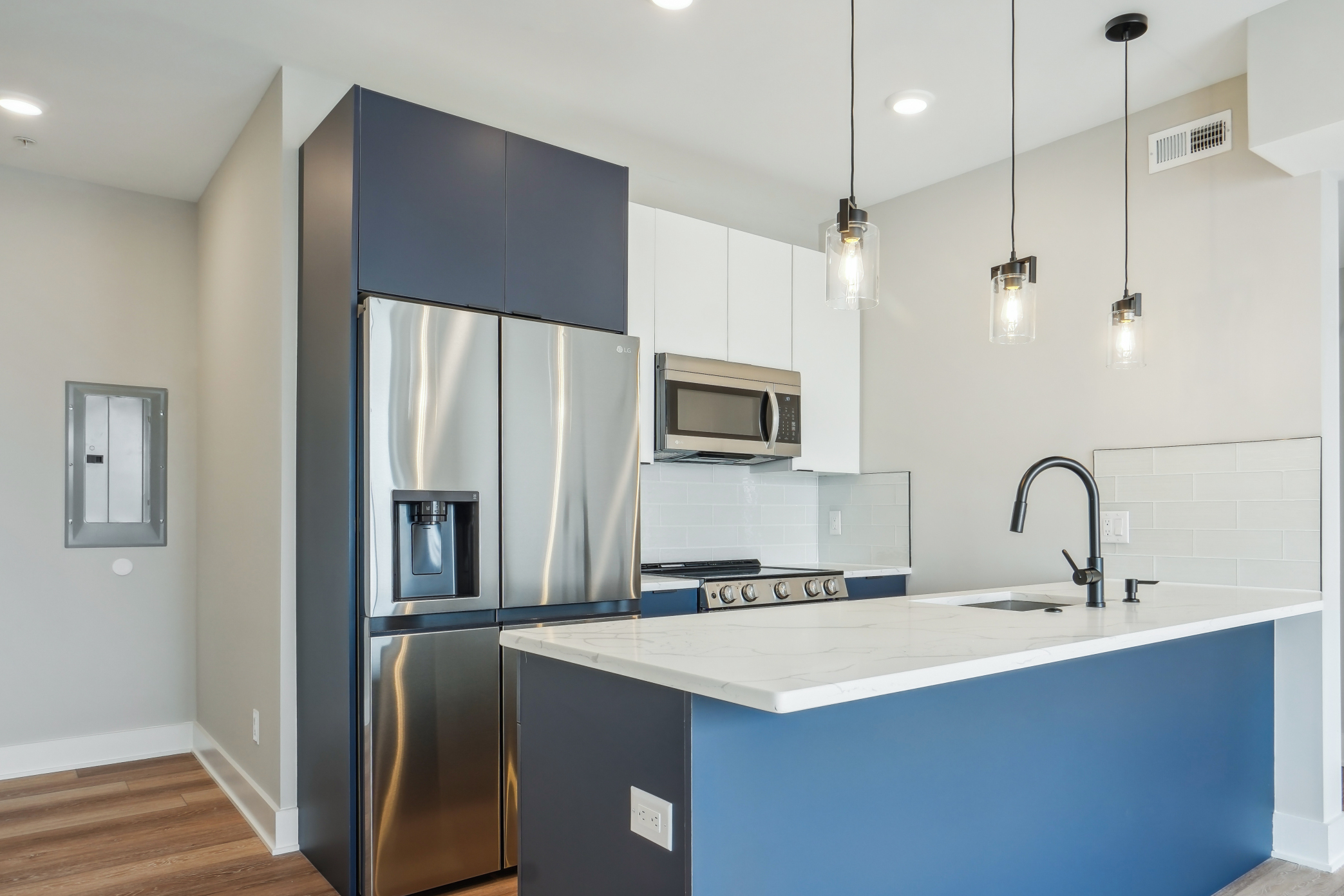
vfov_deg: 54.9
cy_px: 518
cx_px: 782
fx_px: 859
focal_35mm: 23
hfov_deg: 75.5
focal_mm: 16
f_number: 8
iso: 400
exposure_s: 1/10
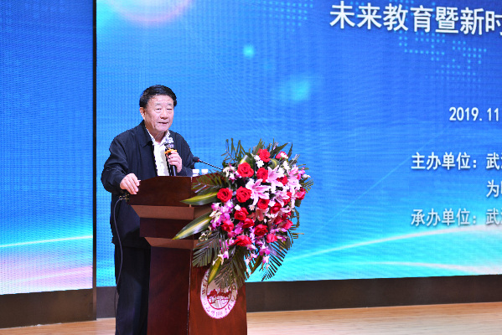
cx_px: 251
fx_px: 1186
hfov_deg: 23.9
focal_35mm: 85
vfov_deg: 16.1
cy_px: 168
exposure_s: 1/160
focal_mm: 85
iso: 100
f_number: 2.5
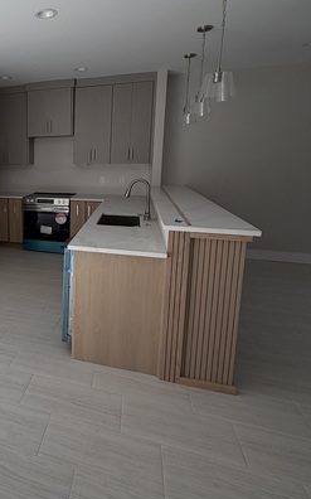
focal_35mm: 24
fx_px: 326
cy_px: 213
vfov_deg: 74.4
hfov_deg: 44.5
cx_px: 10
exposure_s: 1/126
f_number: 2.2
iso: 50
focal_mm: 2.22
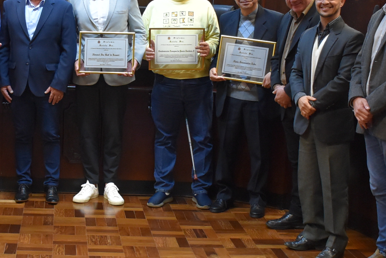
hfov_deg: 27.8
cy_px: 121
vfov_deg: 19.0
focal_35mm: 72
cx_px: 114
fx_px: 773
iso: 1250
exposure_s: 1/60
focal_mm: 18
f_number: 3.5
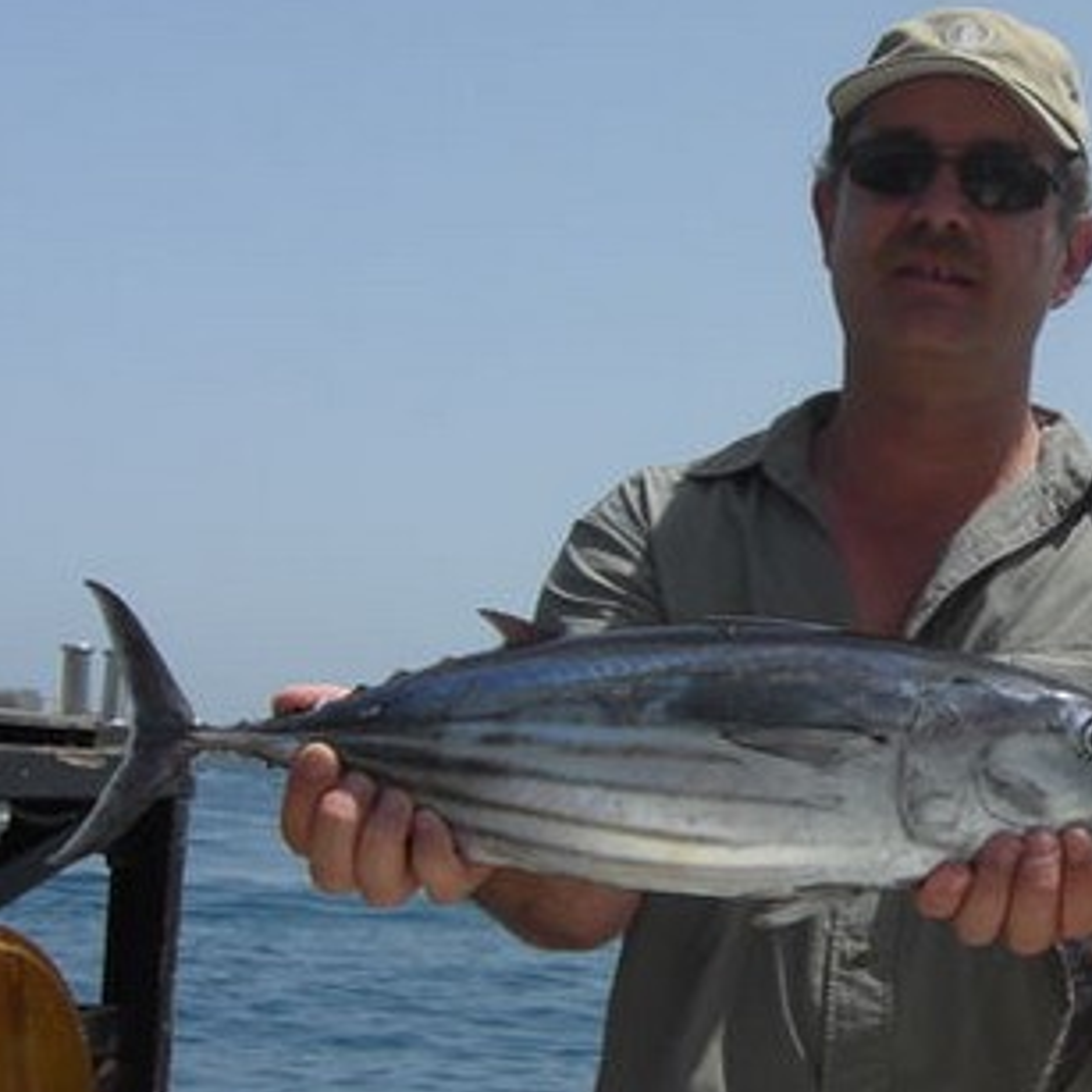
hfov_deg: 23.9
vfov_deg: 24.9
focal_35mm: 69
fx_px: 2463
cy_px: 679
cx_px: 1088
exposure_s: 1/320
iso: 80
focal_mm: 7.9
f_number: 8
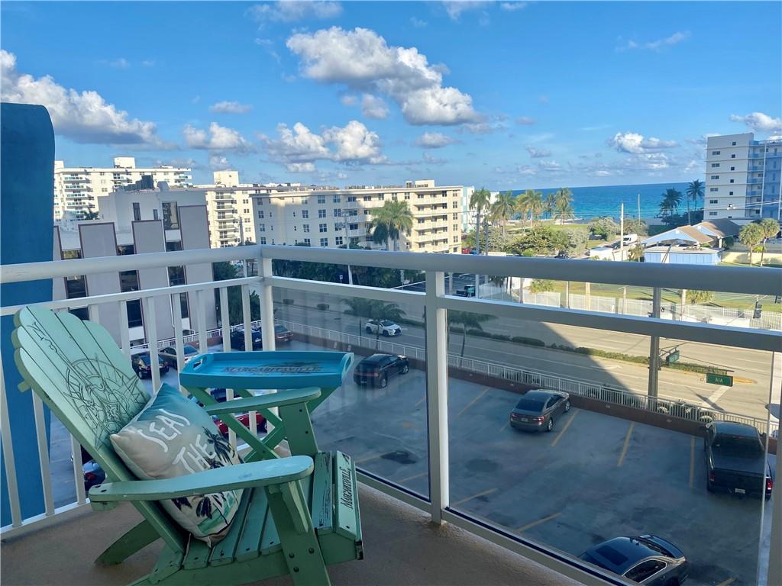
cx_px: 391
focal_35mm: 26
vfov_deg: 53.1
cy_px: 293
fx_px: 587
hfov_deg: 67.3
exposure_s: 1/2463
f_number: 1.8
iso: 32
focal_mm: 4.25
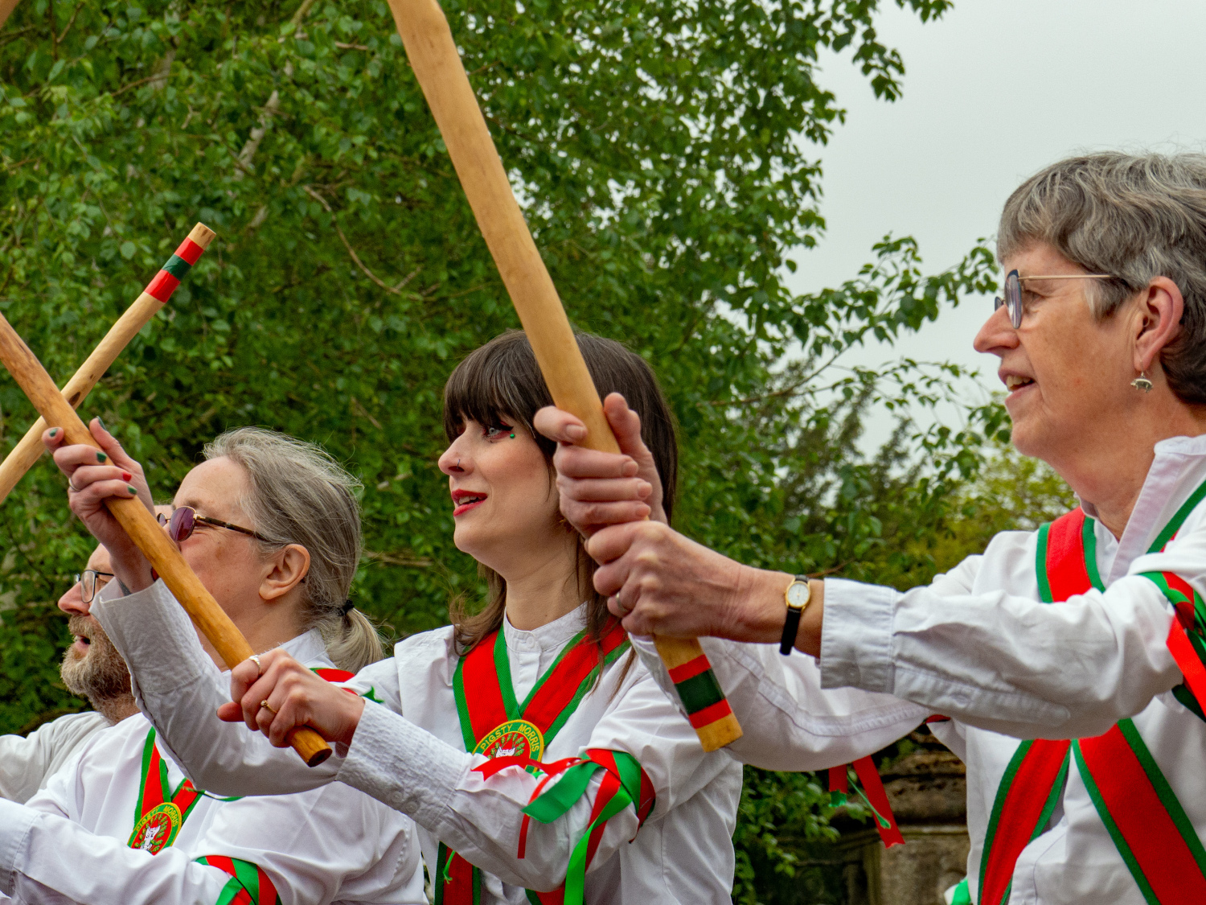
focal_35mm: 165
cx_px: 603
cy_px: 452
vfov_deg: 9.0
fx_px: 5748
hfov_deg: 12.0
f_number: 4
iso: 100
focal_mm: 29.6
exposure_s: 1/500
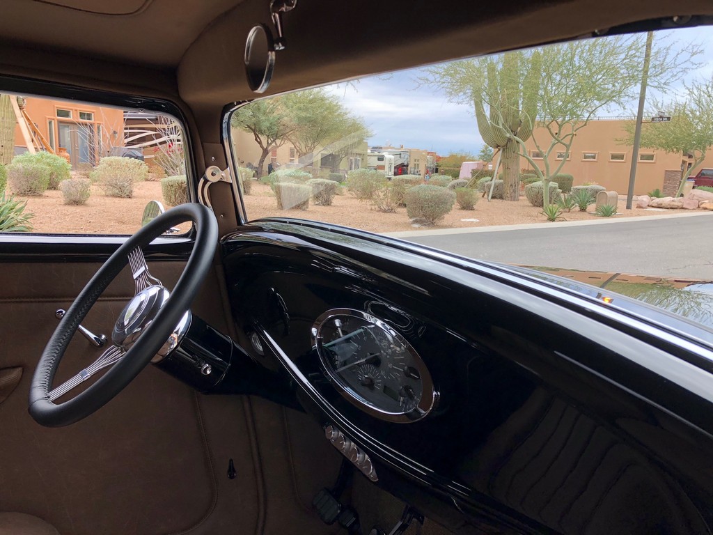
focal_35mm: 28
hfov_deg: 63.4
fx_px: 577
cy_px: 268
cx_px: 356
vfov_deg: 49.7
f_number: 1.8
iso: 32
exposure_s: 1/120
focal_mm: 3.99
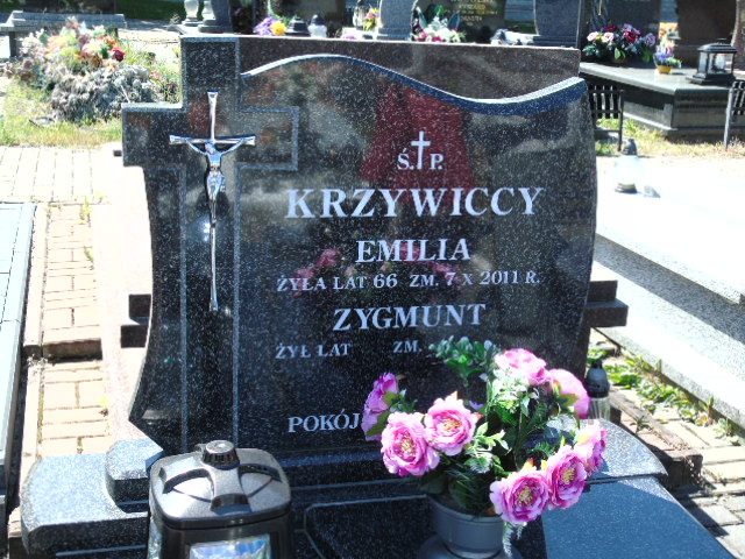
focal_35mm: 46
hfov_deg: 41.2
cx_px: 372
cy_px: 280
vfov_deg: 31.5
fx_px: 990
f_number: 4.1
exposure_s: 1/200
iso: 80
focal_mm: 8.2
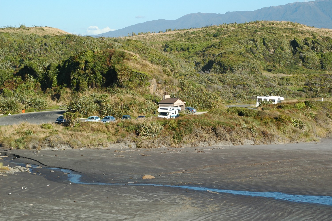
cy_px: 110
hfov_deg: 18.9
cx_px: 166
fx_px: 995
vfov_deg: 12.7
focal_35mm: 108
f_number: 10
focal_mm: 72
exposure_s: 1/250
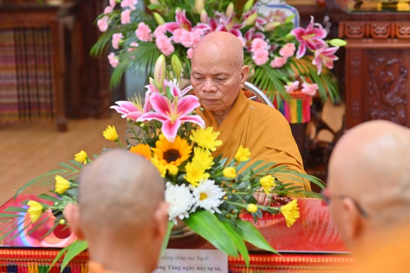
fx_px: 968
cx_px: 205
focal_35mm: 85
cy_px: 136
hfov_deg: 23.9
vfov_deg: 16.1
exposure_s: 1/125
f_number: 4
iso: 800
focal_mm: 85
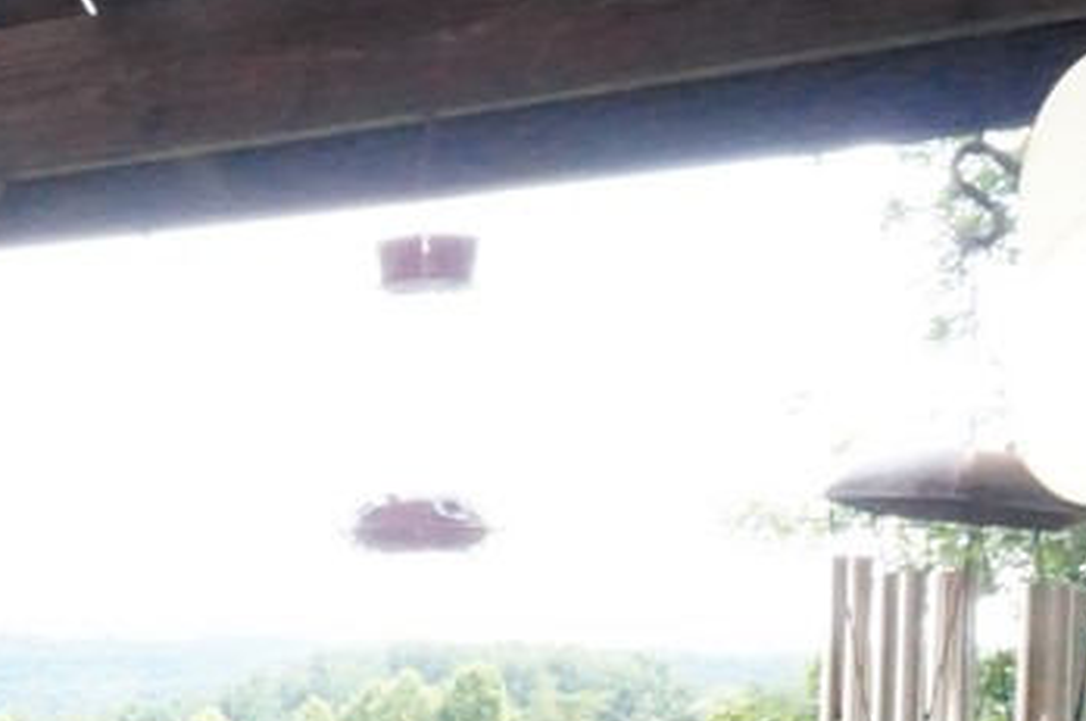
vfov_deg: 17.5
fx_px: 2259
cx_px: -470
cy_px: 794
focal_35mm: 75
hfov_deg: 22.8
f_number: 22
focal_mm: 16
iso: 10000
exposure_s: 1/160
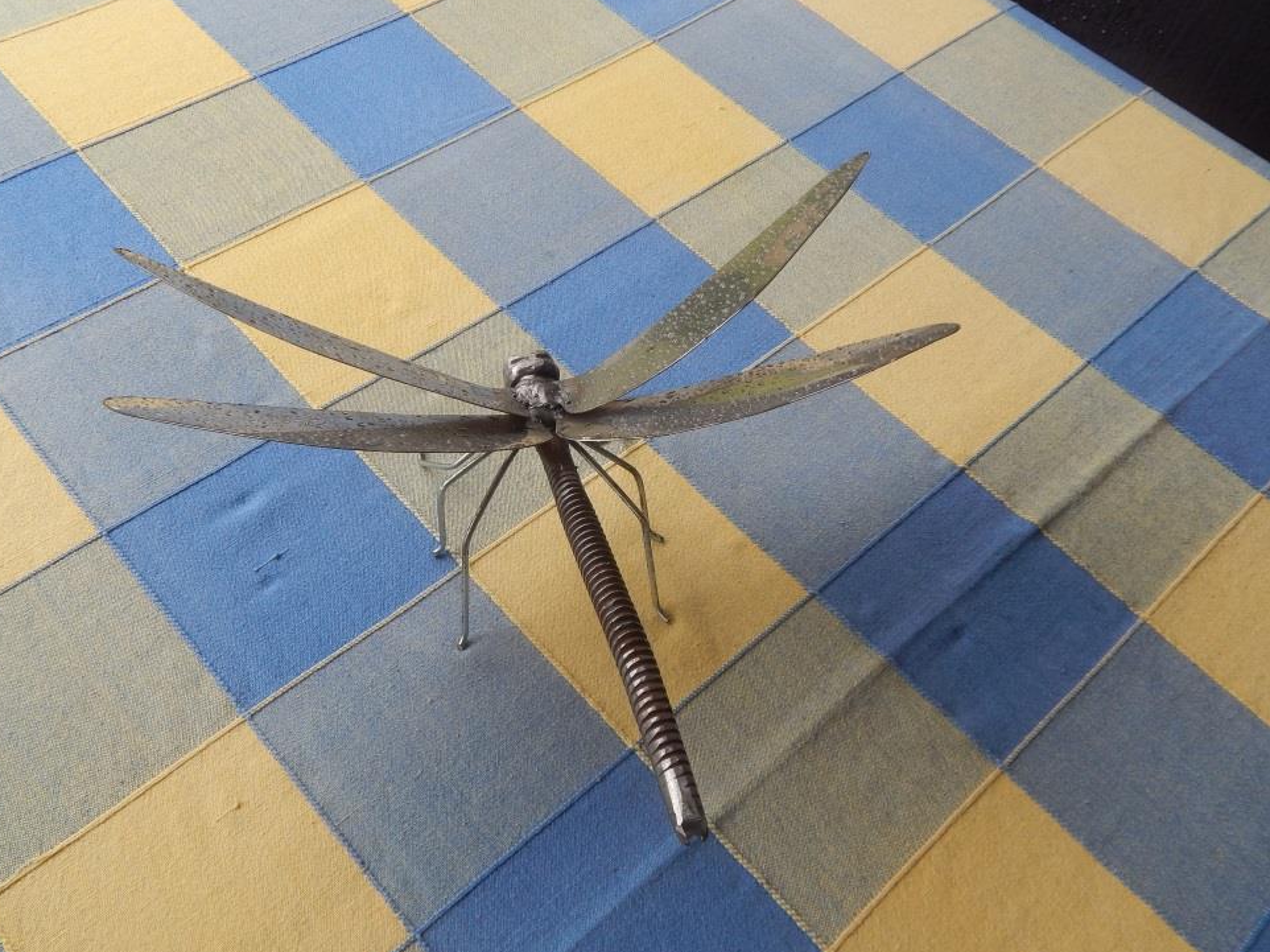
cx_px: 638
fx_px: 1210
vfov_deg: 42.9
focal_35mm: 33
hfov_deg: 55.4
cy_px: 465
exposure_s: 1/160
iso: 125
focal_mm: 5.6
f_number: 3.2
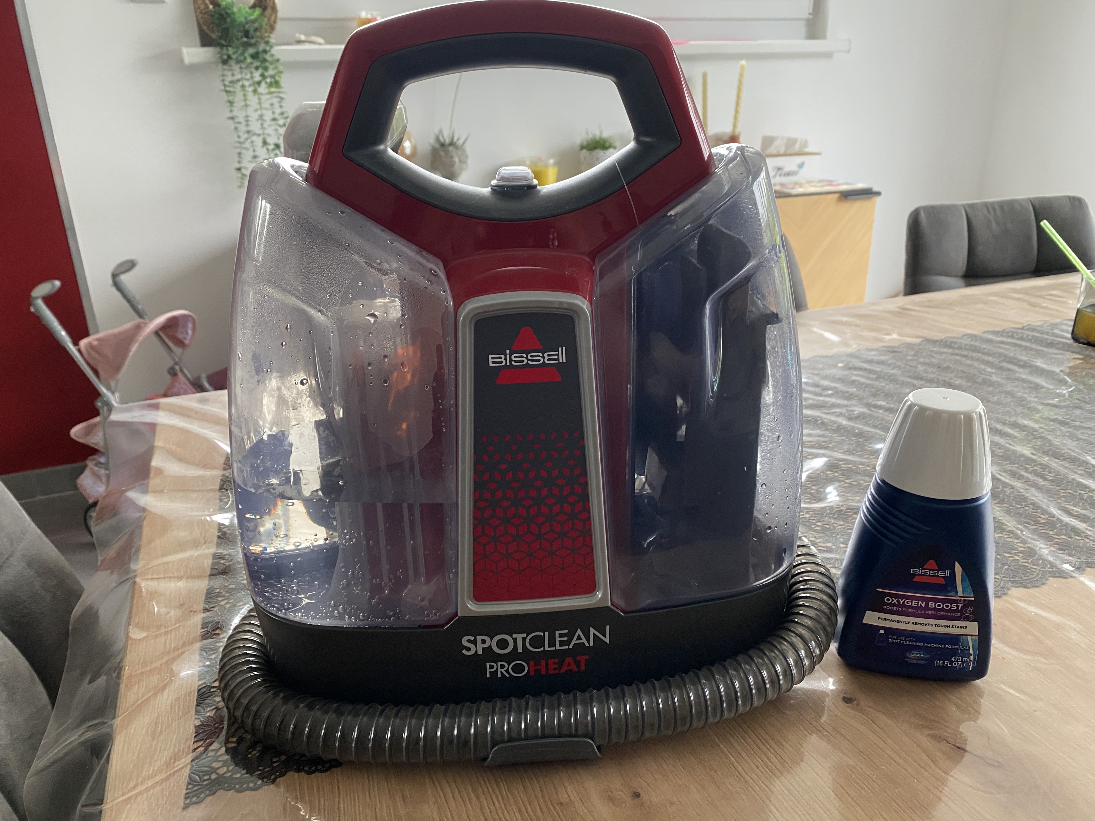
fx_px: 822
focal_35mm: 26
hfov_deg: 67.3
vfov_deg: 53.1
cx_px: 548
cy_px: 410
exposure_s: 1/60
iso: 250
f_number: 1.8
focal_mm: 4.25
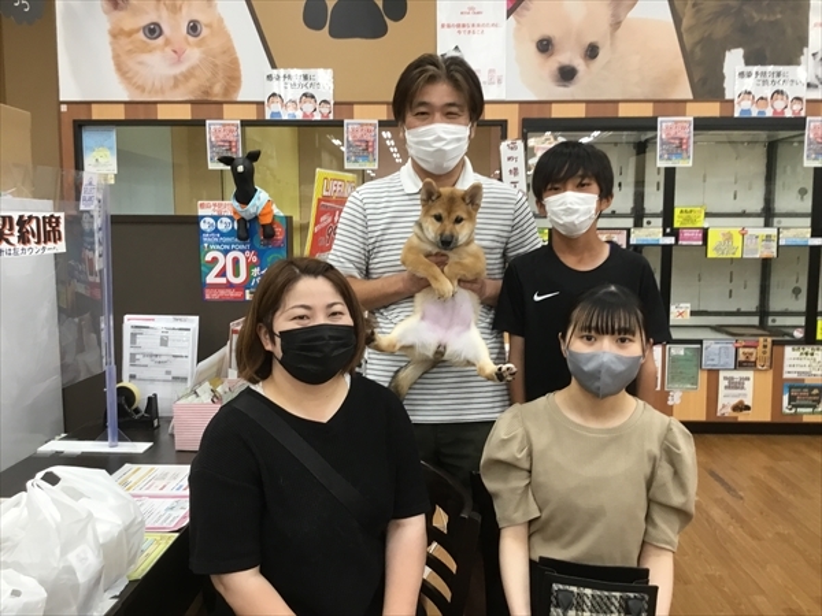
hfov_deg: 58.4
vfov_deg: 45.4
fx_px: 736
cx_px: 411
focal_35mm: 31
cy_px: 308
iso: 80
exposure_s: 1/33
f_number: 2.4
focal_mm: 3.3
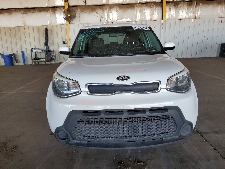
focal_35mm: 26
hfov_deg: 67.3
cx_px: 112
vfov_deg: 53.1
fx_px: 169
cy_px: 84
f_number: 1.5
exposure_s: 1/145
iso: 50
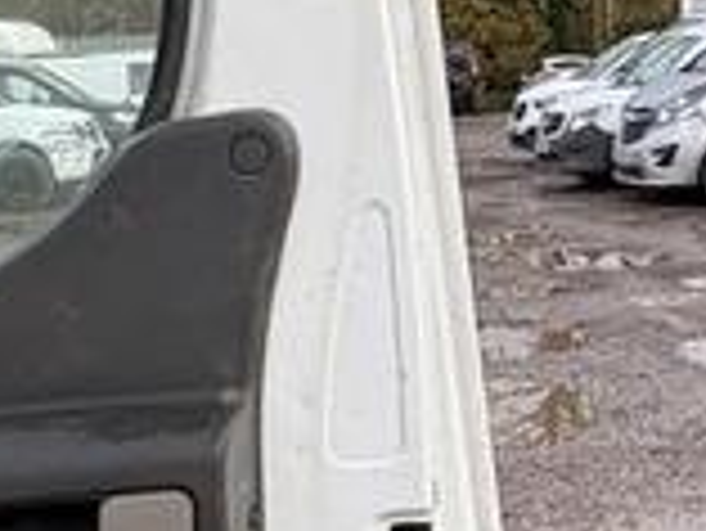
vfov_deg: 18.2
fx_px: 1633
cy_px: 446
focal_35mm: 80
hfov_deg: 24.4
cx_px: 373
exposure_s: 1/118
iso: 40
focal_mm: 2.22
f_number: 2.2
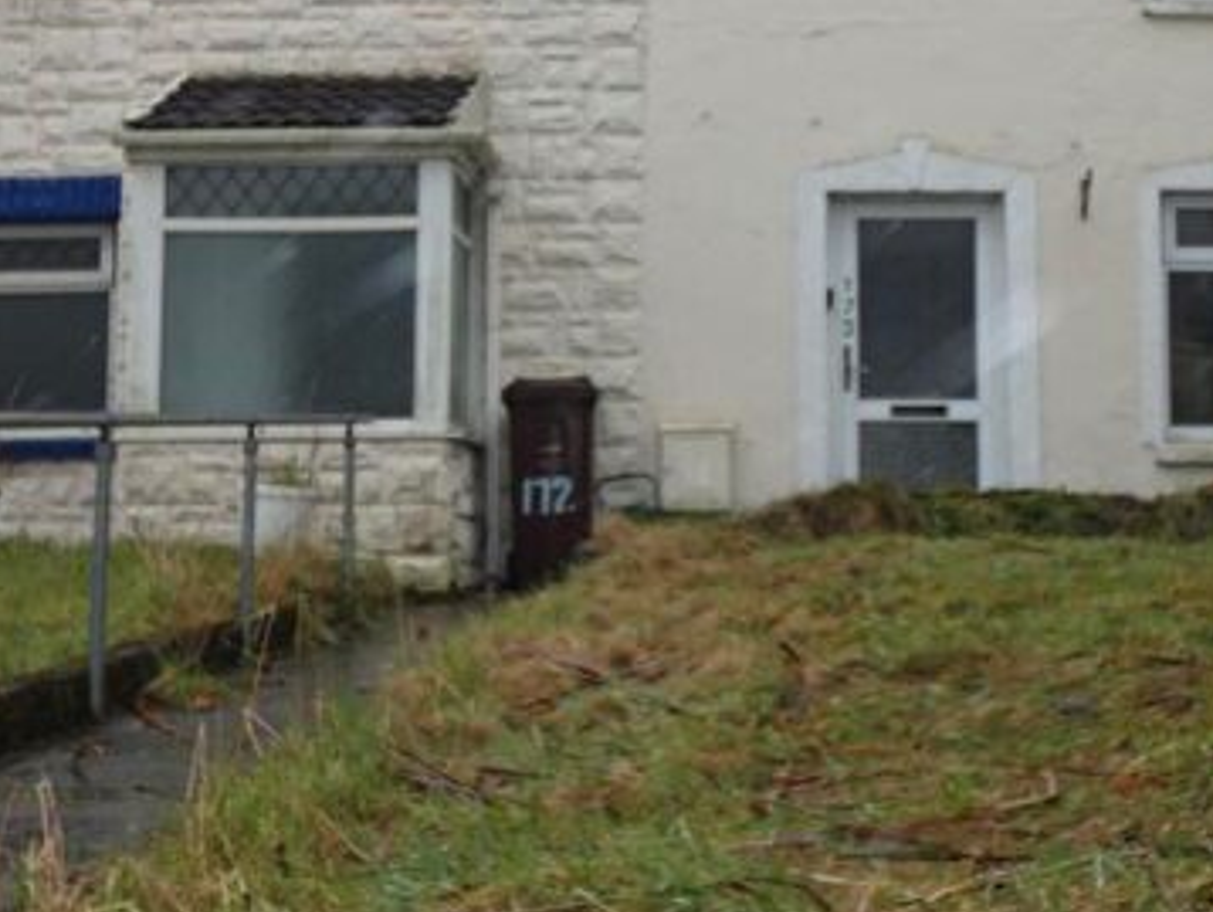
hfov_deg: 23.1
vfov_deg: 17.3
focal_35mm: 84
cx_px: 874
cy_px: 93
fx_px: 2945
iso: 80
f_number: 3.7
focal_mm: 7.8
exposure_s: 1/60
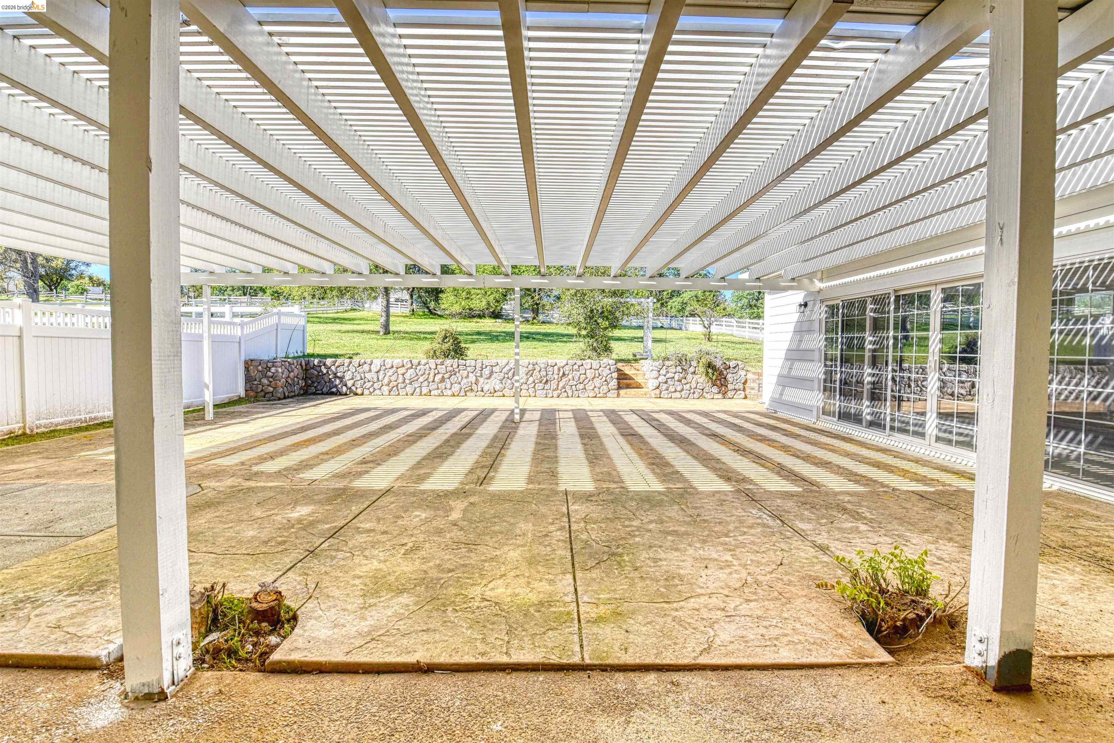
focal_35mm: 15
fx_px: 464
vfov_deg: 77.4
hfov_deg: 100.4
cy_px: 372
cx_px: 557
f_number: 9
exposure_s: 1/320
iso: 200
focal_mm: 15
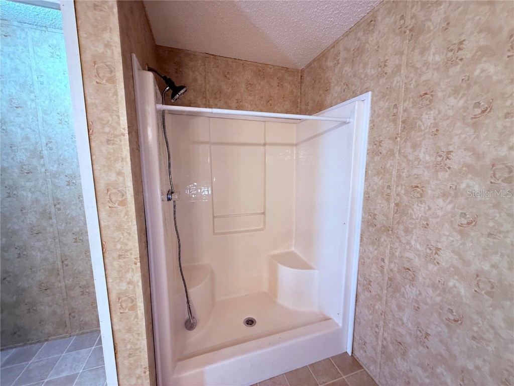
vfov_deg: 85.7
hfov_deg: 102.1
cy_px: 193
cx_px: 257
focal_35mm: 14
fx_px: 208
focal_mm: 2.22
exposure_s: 1/60
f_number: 2.2
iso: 320
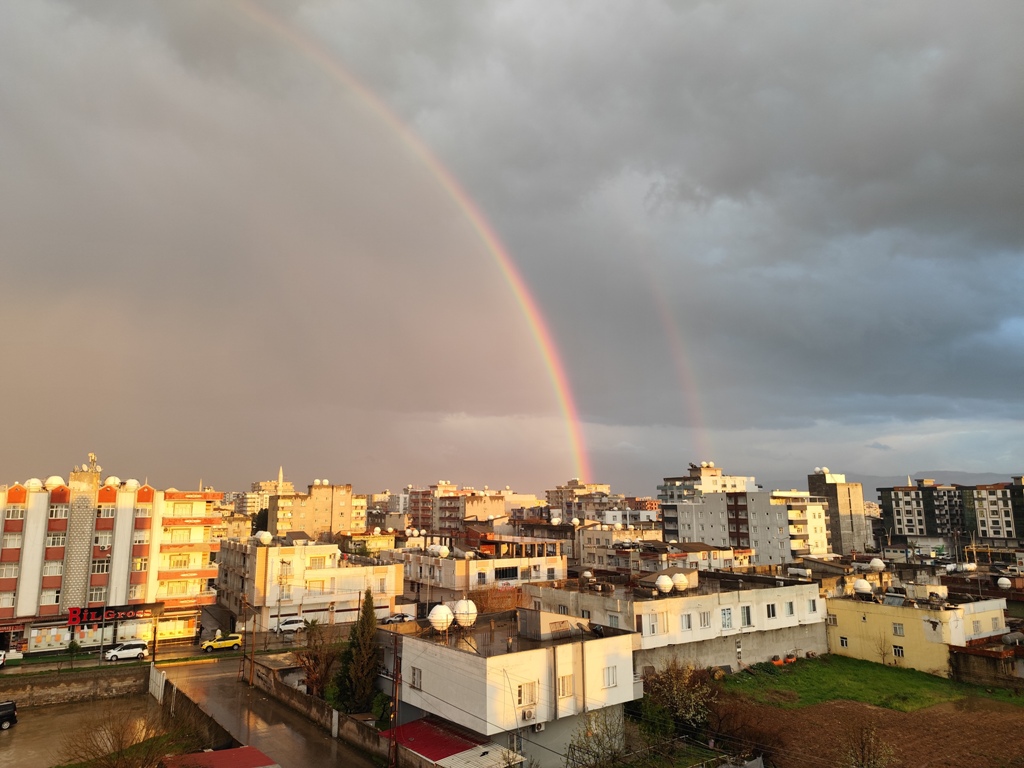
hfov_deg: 73.9
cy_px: 384
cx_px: 512
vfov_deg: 58.9
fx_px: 680
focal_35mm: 23
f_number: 1.65
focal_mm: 6.14
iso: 80
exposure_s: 1/100
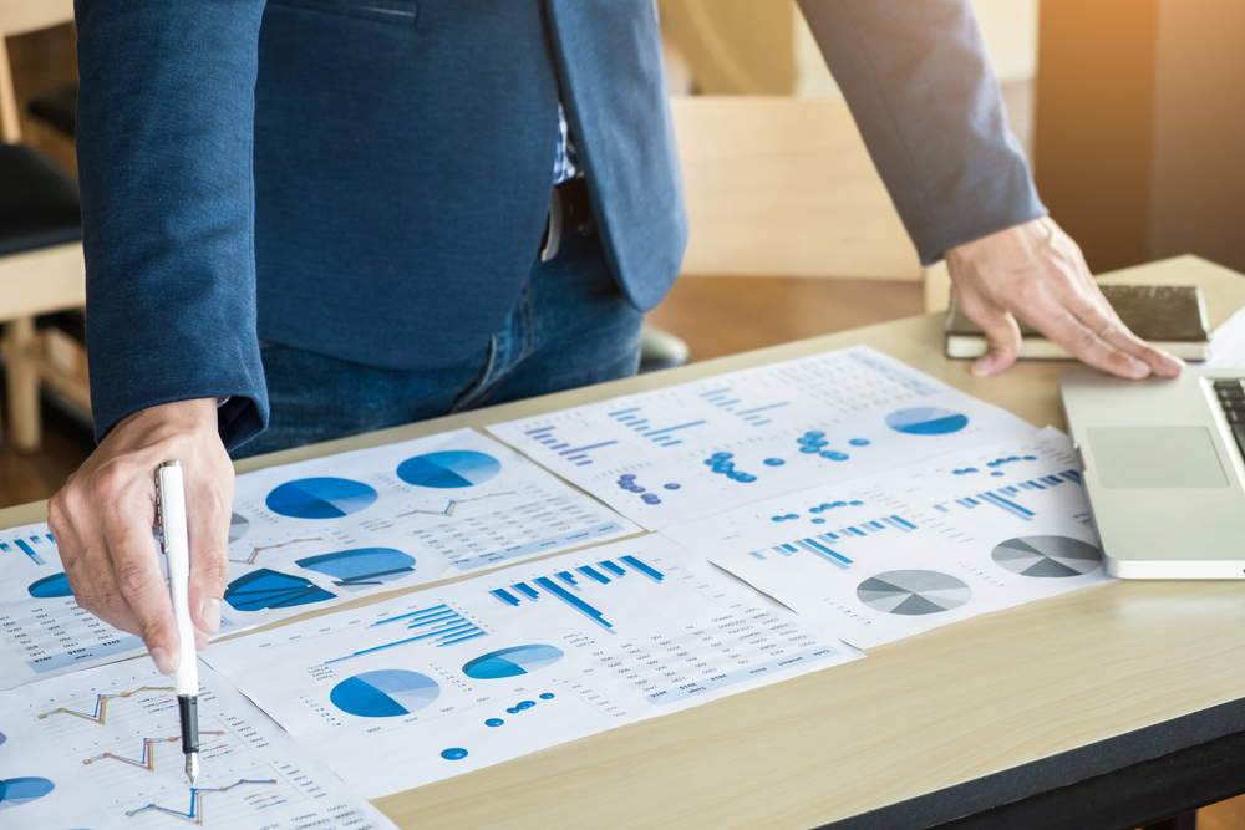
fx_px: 2871
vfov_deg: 16.5
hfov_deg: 24.5
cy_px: 415
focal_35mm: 83
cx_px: 622
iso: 640
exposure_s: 1/160
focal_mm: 55
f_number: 4
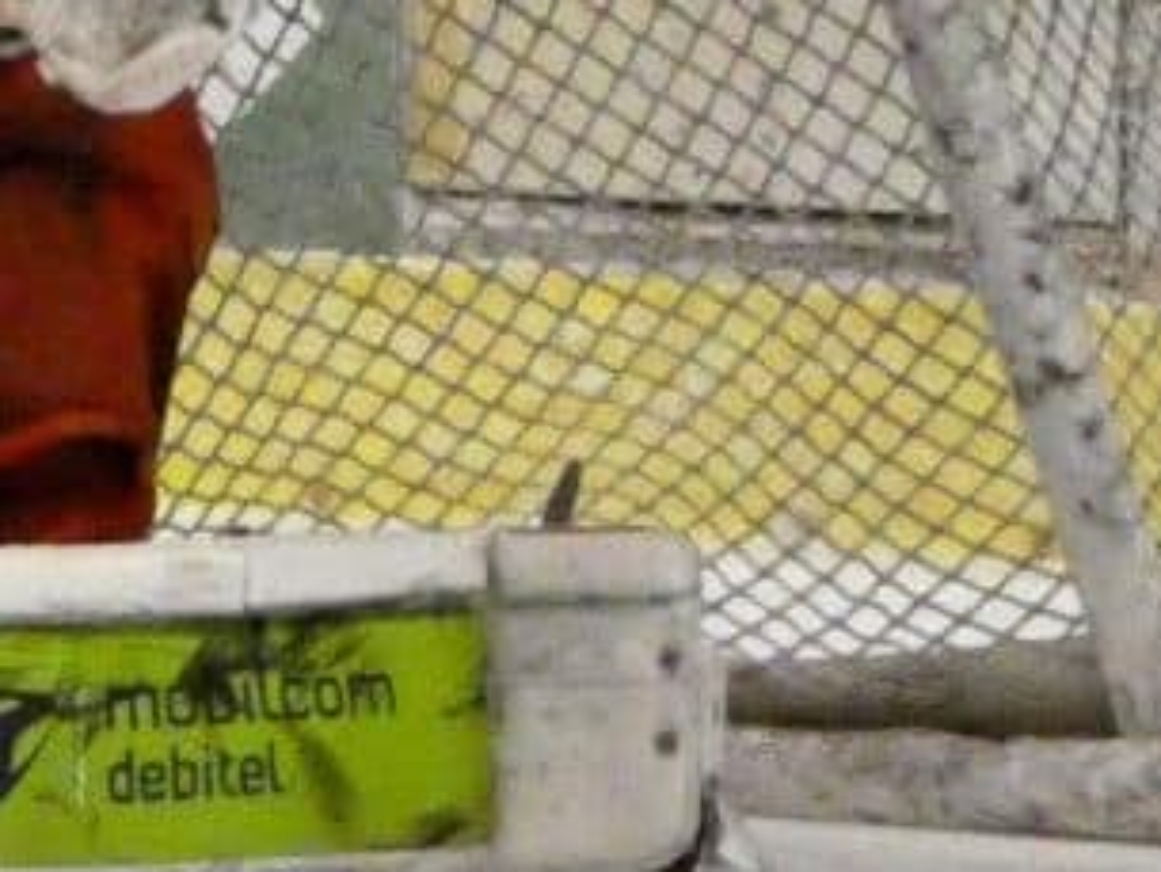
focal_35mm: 894
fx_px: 29996
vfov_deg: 1.7
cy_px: 0
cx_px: -731
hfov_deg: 2.2
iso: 3200
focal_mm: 47.6
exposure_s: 1/200
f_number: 5.5
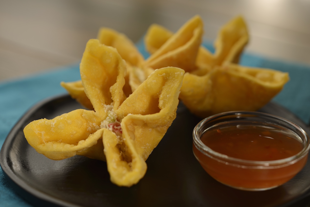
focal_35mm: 85
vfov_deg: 16.1
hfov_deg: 23.9
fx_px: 732
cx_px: 155
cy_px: 104
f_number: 5.6
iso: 100
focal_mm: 85
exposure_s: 1/100
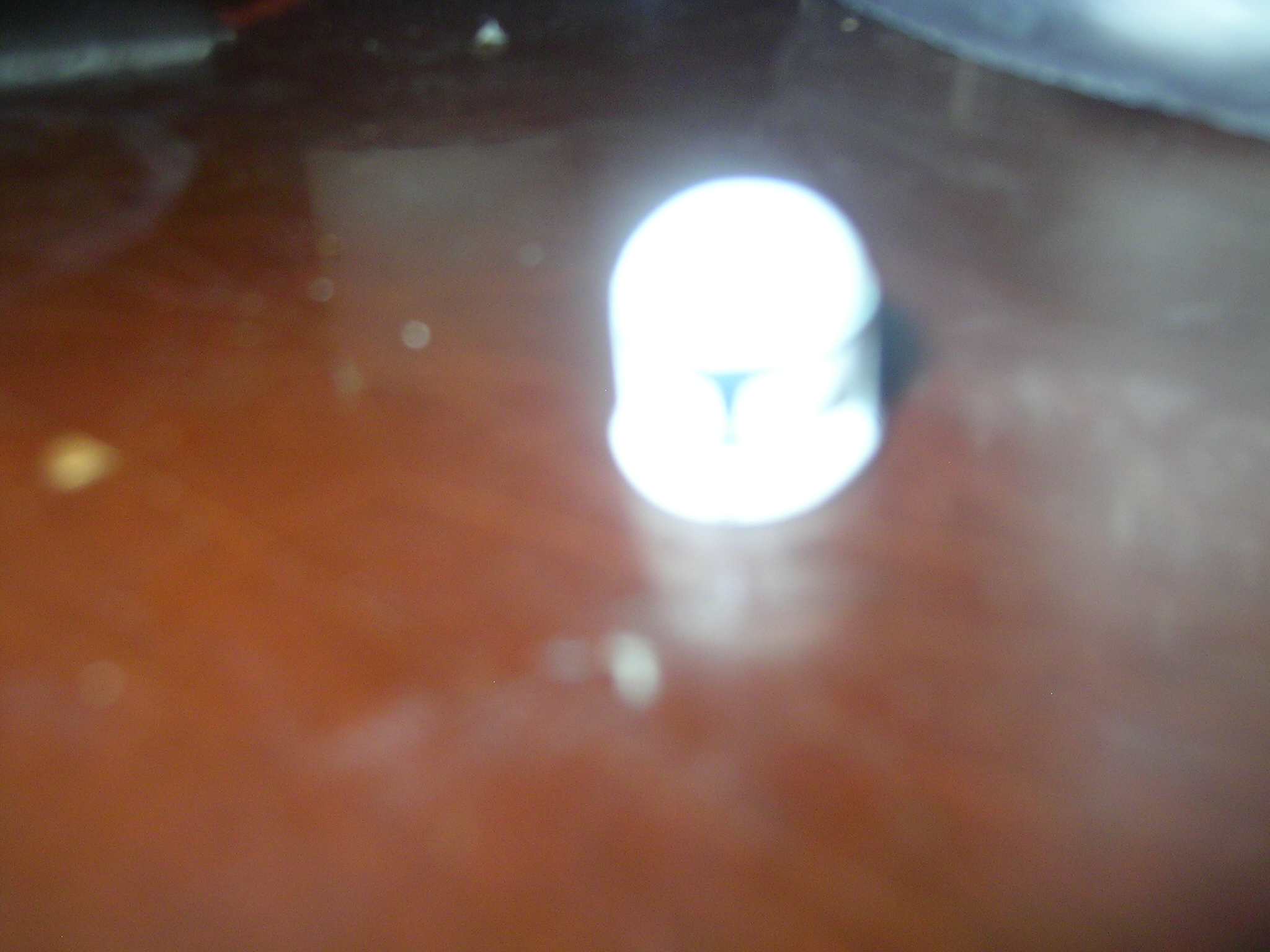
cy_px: 476
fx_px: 1321
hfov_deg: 51.4
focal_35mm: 36
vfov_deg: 39.7
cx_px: 635
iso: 100
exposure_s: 1/30
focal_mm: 5.6
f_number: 2.8
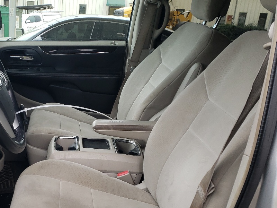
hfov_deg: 35.7
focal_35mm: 52
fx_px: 416
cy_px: 177
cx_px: 56
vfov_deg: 27.3
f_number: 1.5
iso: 53
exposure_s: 1/120
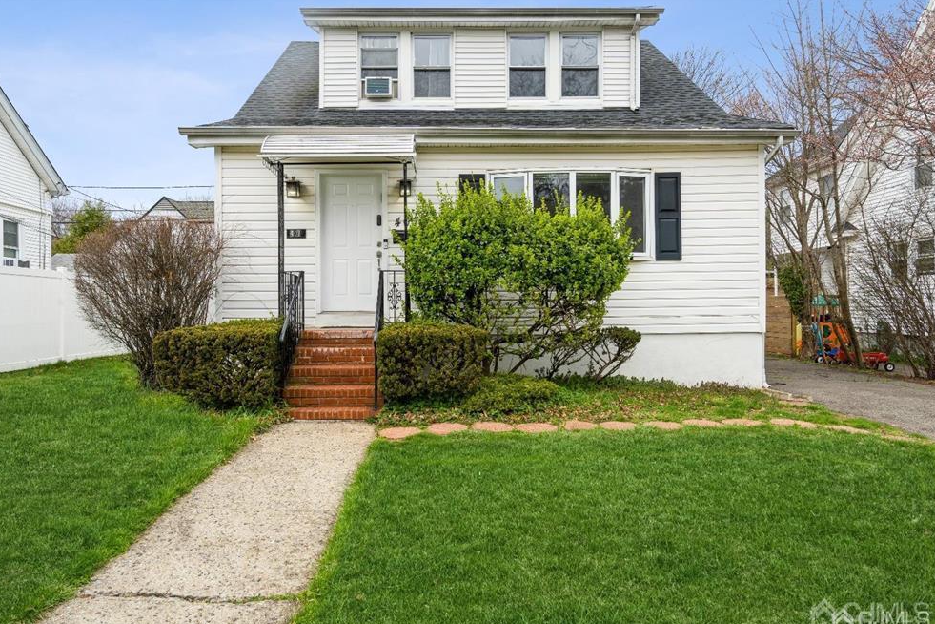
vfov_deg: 53.1
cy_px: 320
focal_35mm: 24
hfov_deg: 73.7
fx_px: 623
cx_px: 451
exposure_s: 1/40
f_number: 11
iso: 80
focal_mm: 23
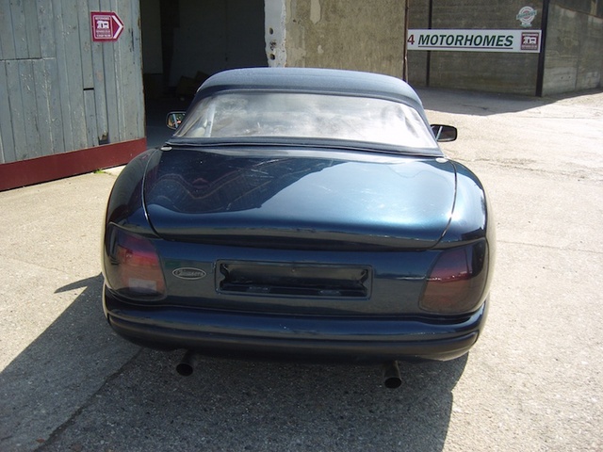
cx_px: 302
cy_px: 226
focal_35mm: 34
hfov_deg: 54.0
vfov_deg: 41.8
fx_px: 592
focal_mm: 7.3
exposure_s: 1/125
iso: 100
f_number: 7
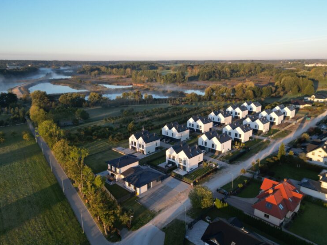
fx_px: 236
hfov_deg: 69.4
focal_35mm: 25
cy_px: 127
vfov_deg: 54.9
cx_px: 162
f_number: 1.7
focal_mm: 6.72
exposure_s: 1/640
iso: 100
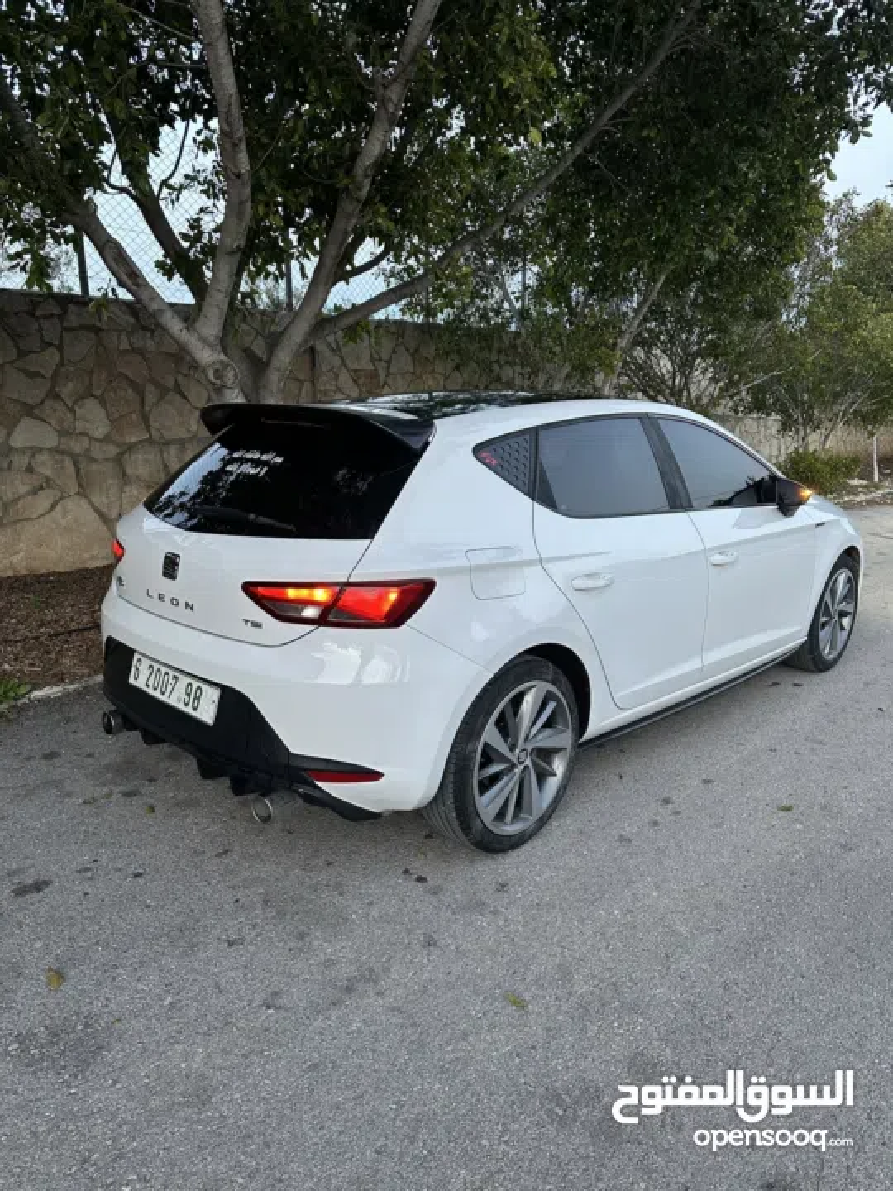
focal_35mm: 24
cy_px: 596
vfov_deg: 71.6
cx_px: 446
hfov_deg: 56.8
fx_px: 826
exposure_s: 1/50
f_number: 1.78
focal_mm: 6.86
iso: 250
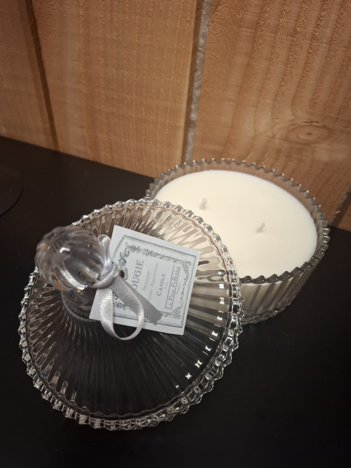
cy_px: 234
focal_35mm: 23
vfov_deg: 73.9
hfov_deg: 58.9
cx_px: 176
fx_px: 311
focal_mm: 5.54
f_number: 1.8
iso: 250
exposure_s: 1/50
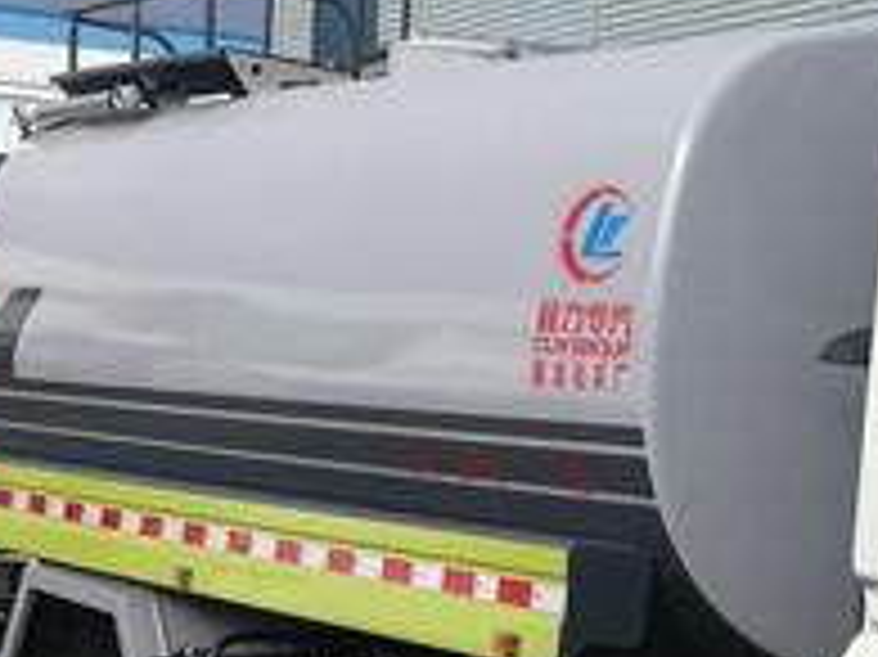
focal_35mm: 111
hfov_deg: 16.9
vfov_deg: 13.2
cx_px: 1090
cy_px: 558
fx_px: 2814
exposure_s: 1/100
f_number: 2.2
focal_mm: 3.95
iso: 64
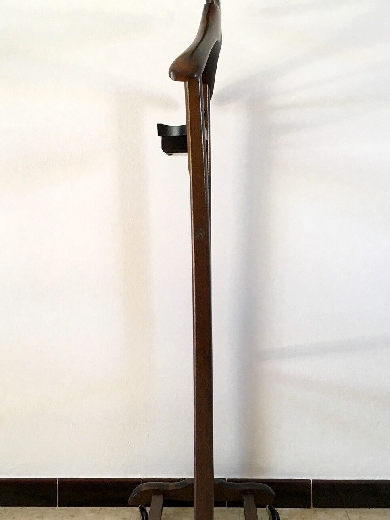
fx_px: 676
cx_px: 200
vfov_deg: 42.1
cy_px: 268
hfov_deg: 32.2
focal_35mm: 45
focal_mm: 4.15
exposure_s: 1/33
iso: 64
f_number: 2.2
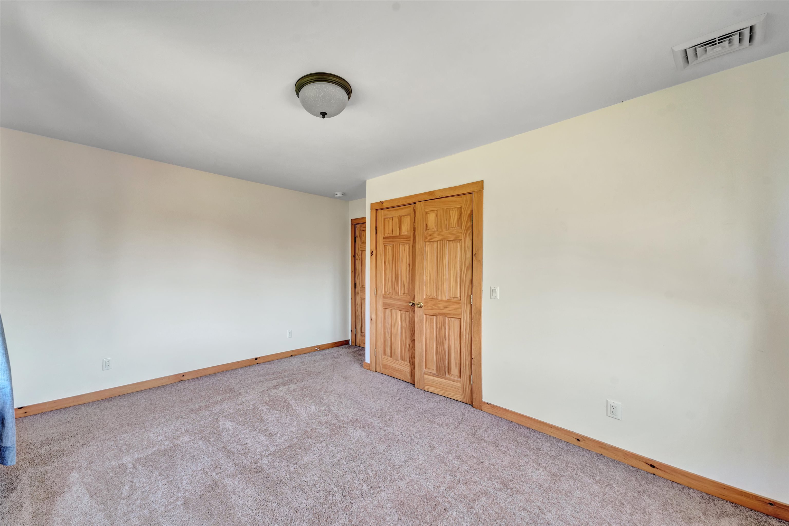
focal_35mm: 14
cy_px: 263
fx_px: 307
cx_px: 394
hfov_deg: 104.3
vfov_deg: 81.2
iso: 200
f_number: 8
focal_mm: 14
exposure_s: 1/13
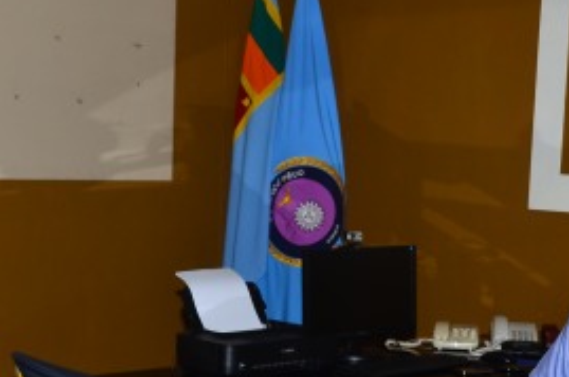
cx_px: 260
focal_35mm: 87
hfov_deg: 23.4
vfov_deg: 15.4
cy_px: 340
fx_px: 1372
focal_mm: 26
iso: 250
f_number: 5
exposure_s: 1/80
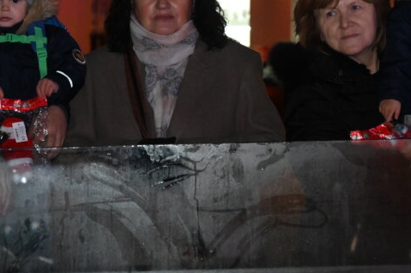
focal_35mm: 199
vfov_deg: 6.9
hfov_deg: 10.3
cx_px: 168
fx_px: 2269
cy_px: 112
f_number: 6.3
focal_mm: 93
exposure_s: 1/60
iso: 6400
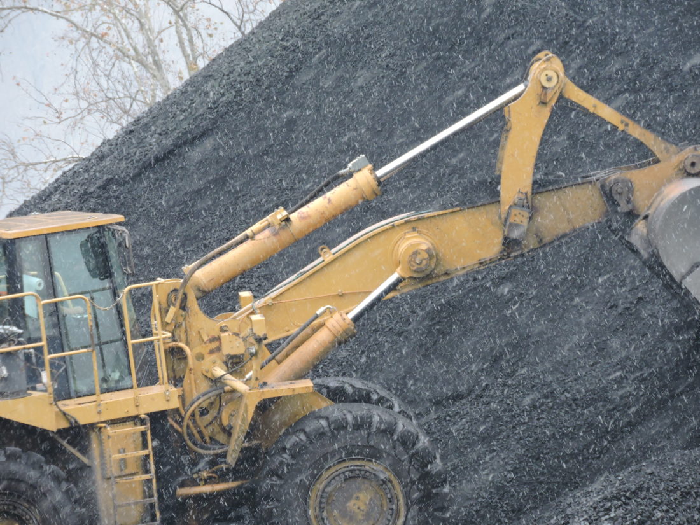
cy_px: 262
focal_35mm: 350
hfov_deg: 5.7
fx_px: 7078
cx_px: 350
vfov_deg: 4.2
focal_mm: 62.4
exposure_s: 1/60
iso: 400
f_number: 4.8
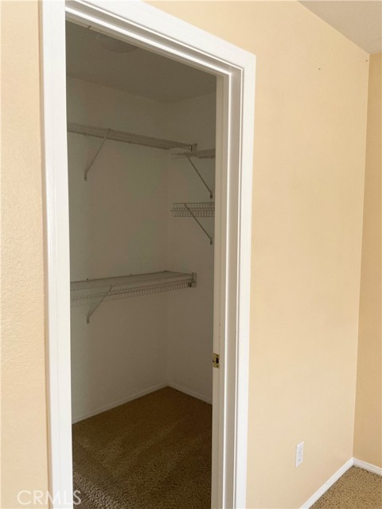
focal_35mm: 29
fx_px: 427
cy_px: 254
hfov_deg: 48.2
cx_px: 191
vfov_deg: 61.7
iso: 160
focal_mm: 3
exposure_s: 1/60
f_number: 1.8
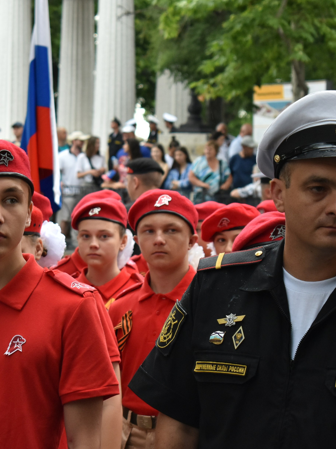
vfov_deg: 14.7
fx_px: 1732
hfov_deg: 11.0
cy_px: 229
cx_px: 41
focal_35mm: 134
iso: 1000
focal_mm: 55
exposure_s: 1/160
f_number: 5.6
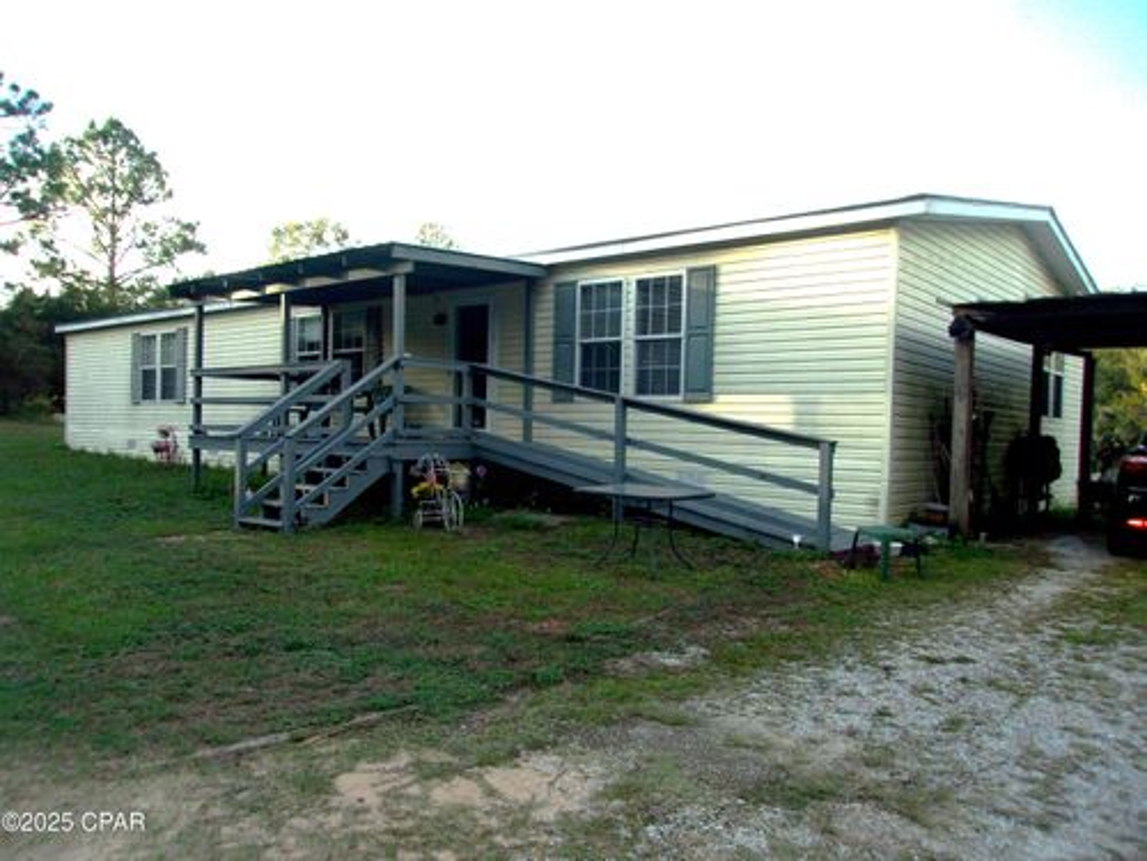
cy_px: 430
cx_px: 574
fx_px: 895
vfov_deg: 51.4
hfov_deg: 65.3
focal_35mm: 27
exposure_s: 1/400
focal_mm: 4.9
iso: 80
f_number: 3
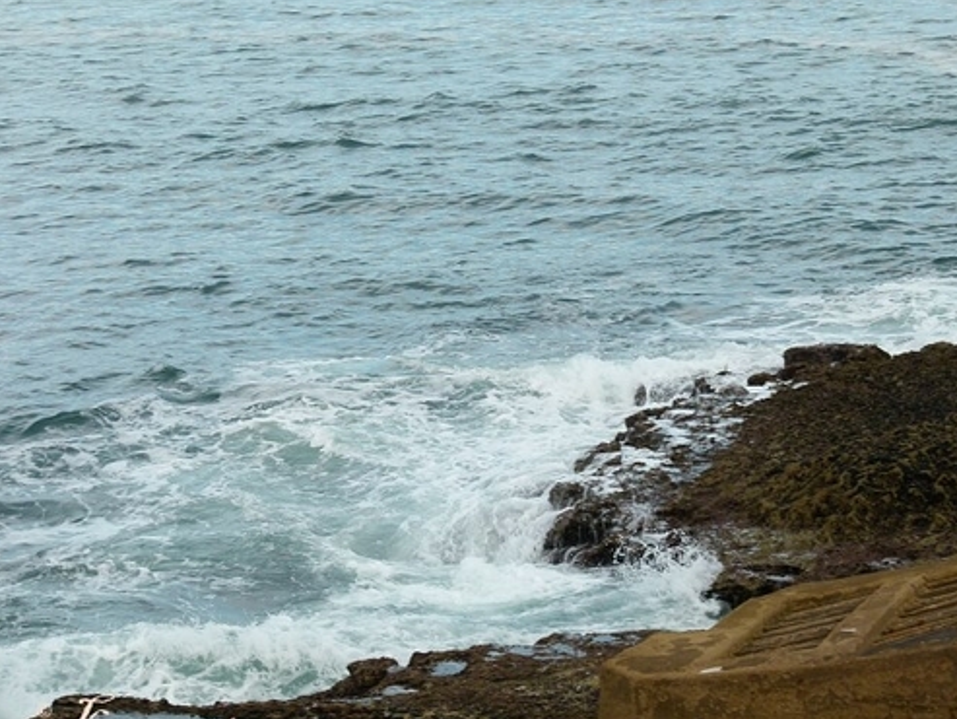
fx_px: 3401
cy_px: 391
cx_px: 567
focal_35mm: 123
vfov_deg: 12.1
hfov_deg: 16.0
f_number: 4
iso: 100
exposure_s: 1/160
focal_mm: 18.2
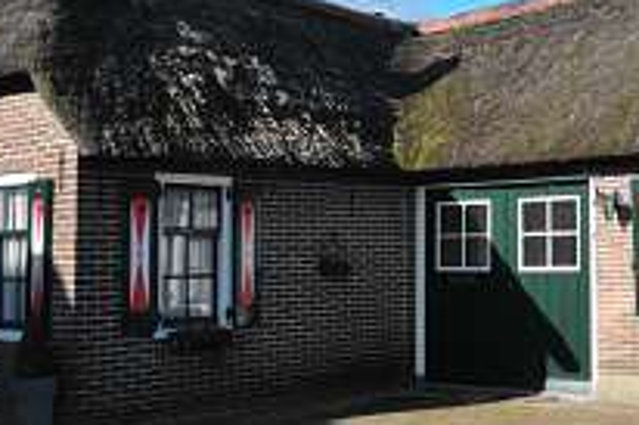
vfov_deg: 22.8
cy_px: 110
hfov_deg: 33.1
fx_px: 1046
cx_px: 503
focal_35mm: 59
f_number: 3.5
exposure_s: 1/2000
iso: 320
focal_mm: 18
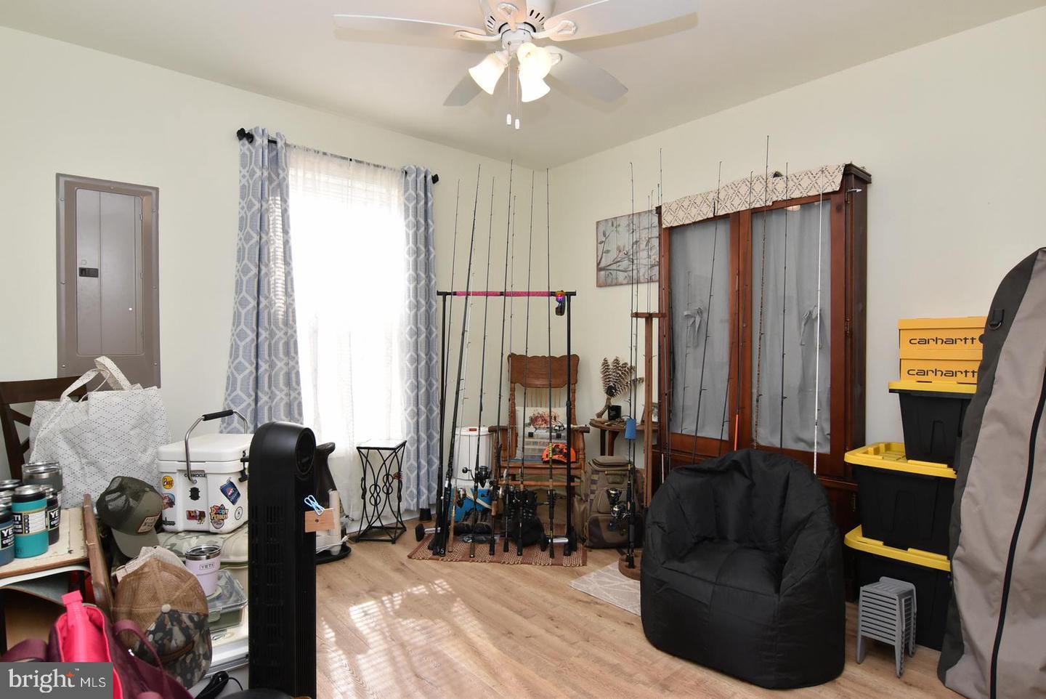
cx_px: 523
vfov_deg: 67.5
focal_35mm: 18
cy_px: 350
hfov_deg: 90.0
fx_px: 523
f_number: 9
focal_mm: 12
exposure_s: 1/80
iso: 800
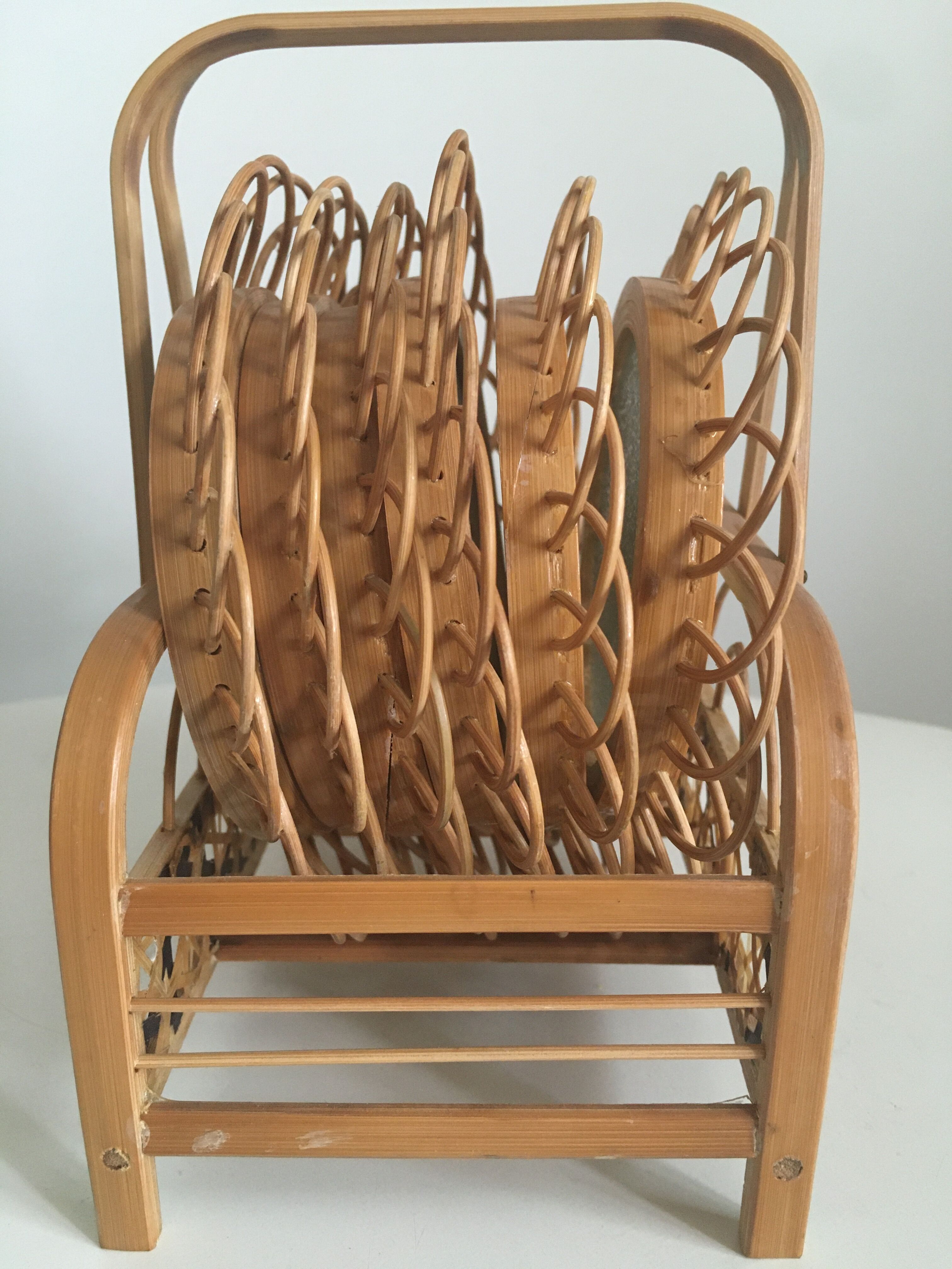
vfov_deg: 61.7
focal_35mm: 29
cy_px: 634
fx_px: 1063
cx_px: 476
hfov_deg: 48.2
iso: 200
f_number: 2.2
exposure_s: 1/33
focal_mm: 4.15
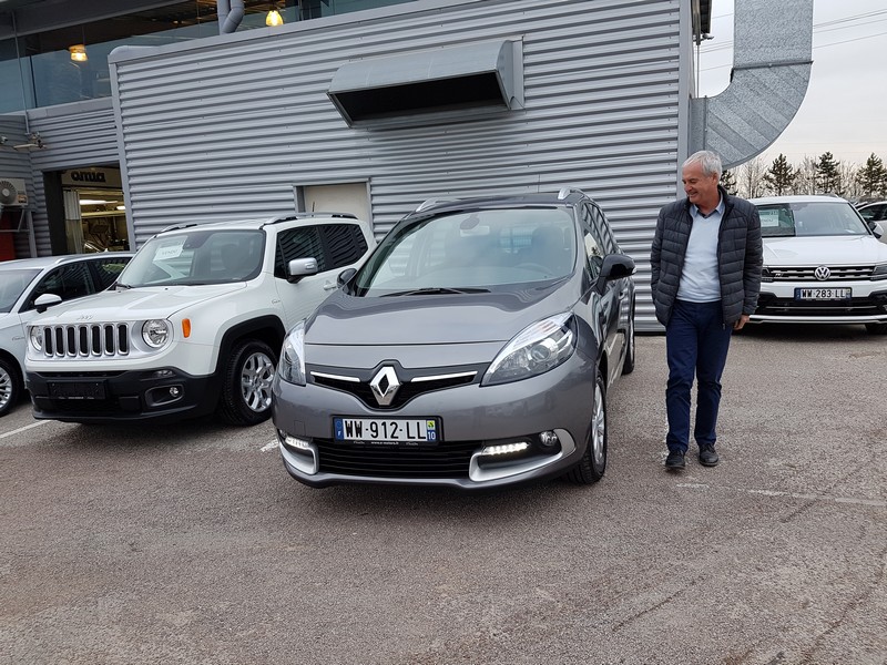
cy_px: 332
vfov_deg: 53.1
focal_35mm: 26
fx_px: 666
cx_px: 444
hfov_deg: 67.3
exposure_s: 1/111
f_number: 1.7
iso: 40
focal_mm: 4.2
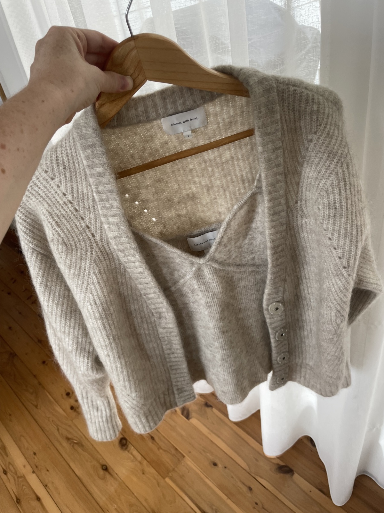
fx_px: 385
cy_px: 256
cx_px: 192
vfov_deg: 67.3
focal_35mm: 26
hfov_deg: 53.1
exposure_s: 1/121
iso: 80
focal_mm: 4.2
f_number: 1.6
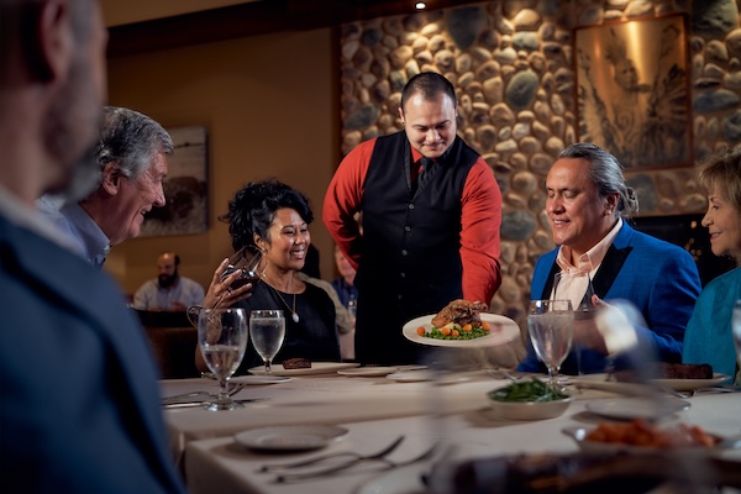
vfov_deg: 33.4
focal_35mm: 40
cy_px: 247
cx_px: 370
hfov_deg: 48.5
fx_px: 823
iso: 400
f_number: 2.8
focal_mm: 40
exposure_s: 1/60
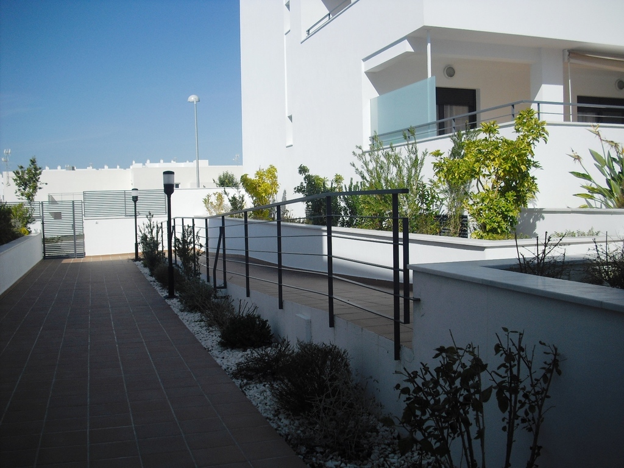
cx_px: 312
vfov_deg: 37.7
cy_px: 234
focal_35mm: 38
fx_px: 685
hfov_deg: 49.0
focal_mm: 6.2
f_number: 5.6
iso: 64
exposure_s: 1/640
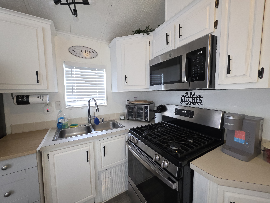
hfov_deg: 106.2
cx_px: 135
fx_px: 101
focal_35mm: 13
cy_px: 102
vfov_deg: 89.9
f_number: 1.9
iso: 160
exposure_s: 1/60
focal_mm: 2.2
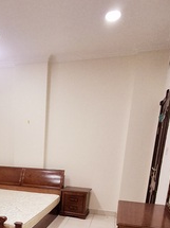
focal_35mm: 34
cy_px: 200
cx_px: 36
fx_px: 223
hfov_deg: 40.2
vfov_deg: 48.9
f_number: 2.2
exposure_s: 1/50
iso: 250
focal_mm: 1.64
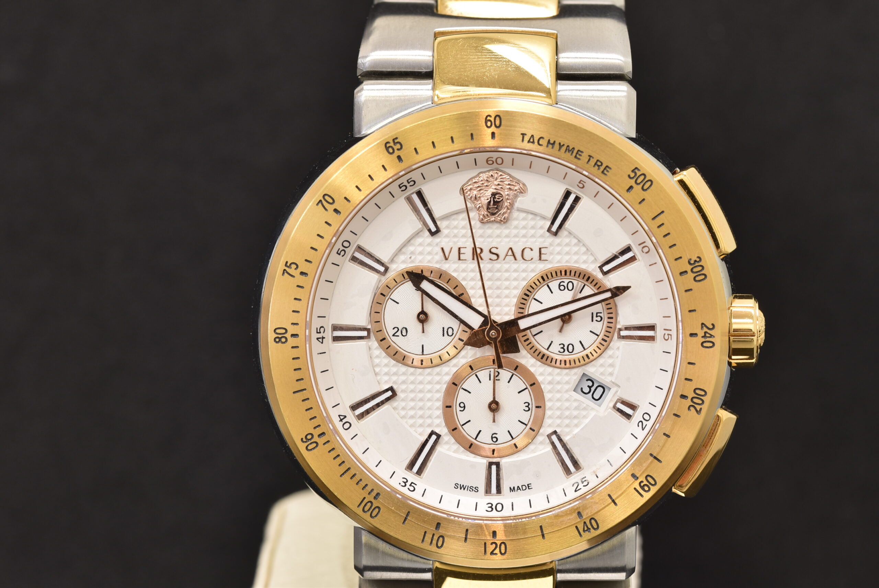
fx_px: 3299
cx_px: 440
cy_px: 294
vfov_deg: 10.2
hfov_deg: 15.2
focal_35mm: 135
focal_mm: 90
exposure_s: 1/2
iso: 100
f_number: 11
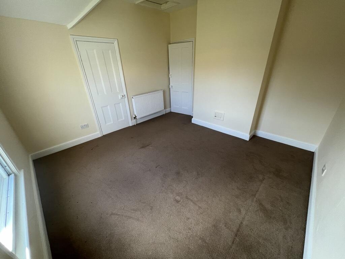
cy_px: 130
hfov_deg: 106.2
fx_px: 130
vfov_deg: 89.9
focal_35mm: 13
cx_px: 172
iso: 80
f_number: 1.8
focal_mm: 1.57
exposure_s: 1/100
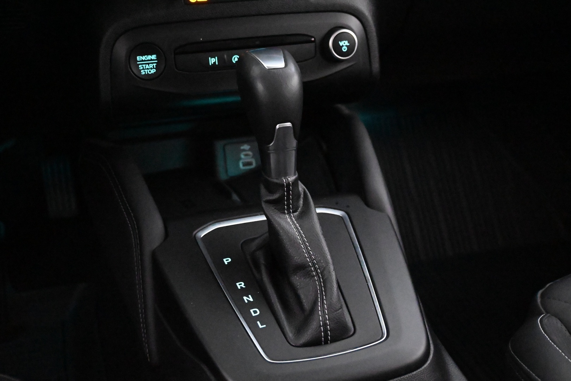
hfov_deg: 43.6
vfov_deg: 29.9
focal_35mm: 45
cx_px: 286
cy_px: 190
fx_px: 714
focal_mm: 30
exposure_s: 1/50
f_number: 4.8
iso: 22800
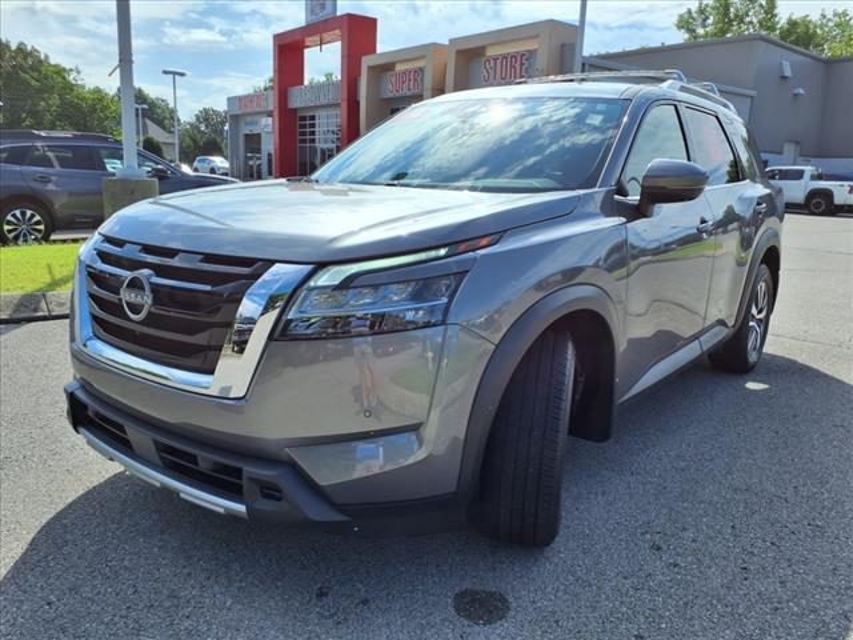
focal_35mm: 27
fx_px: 665
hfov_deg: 65.3
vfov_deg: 51.4
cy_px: 320
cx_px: 426
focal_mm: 3.58
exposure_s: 1/2500
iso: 40
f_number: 1.9
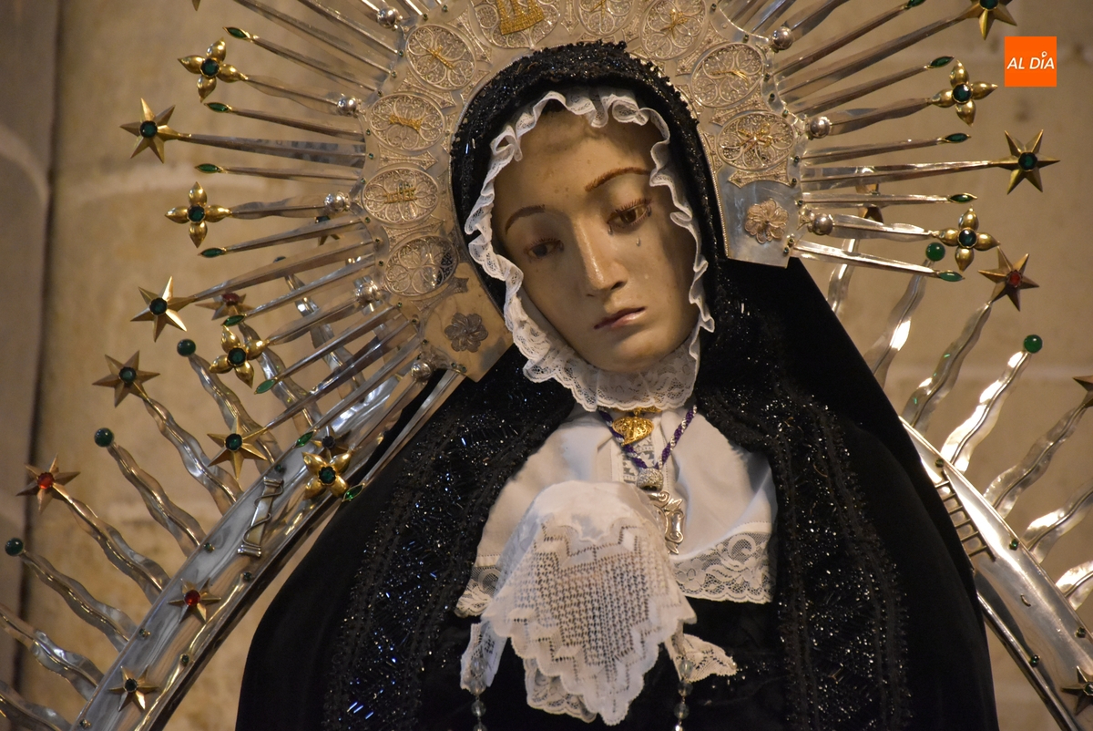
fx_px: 5925
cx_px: 546
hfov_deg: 10.5
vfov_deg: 7.1
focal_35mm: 195
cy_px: 366
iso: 4500
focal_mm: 130
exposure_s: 1/60
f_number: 5.6
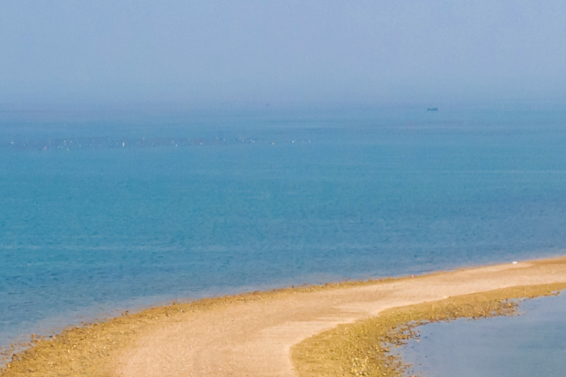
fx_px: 2264
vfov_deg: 8.7
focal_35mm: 144
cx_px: 177
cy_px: 903
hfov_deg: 14.2
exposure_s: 1/500
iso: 100
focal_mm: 10.26
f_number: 5.6
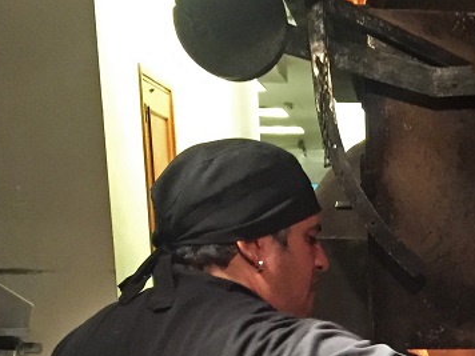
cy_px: 517
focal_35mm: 88
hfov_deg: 21.3
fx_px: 1208
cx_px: 500
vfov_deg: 15.6
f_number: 2.2
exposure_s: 1/17
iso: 320
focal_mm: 4.15
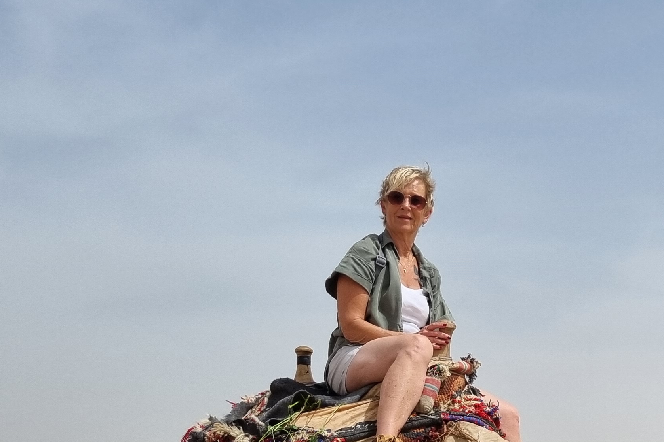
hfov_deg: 29.1
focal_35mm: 65
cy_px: 525
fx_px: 1199
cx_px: 656
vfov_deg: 19.7
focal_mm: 5.4
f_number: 1.8
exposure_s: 1/5456
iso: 50
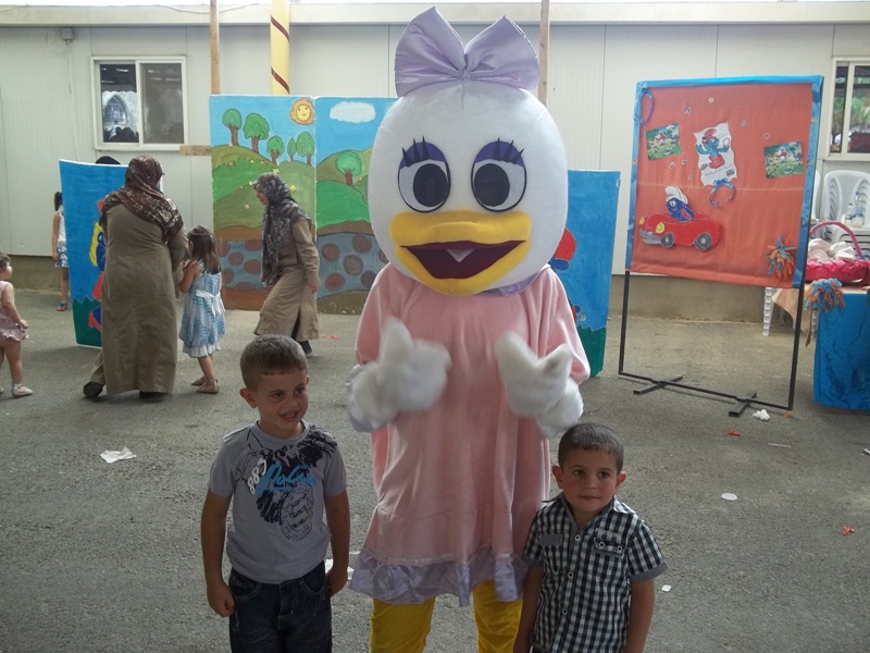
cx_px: 435
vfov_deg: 39.7
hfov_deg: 51.4
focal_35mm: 36
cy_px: 326
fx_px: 905
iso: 64
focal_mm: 6.5
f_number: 3.1
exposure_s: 1/50
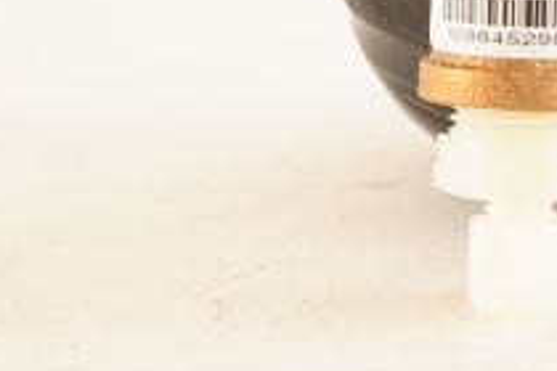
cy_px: -126
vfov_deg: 9.4
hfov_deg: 14.0
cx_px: 652
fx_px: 2212
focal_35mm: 143
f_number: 13
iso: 1600
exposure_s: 1/160
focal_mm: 50
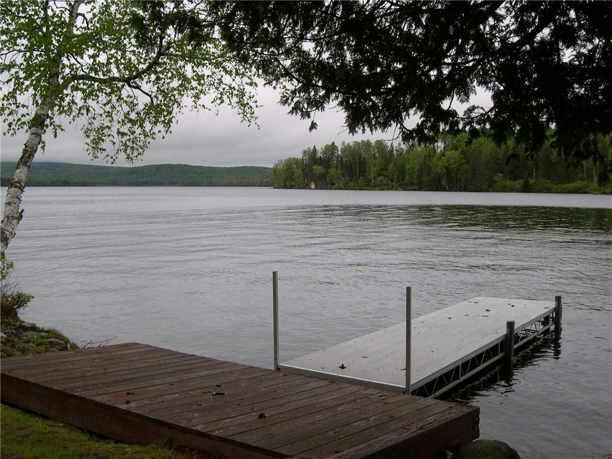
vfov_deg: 37.7
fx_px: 672
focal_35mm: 38
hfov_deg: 49.0
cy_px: 230
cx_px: 306
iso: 100
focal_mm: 8
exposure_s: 1/106
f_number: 7.6
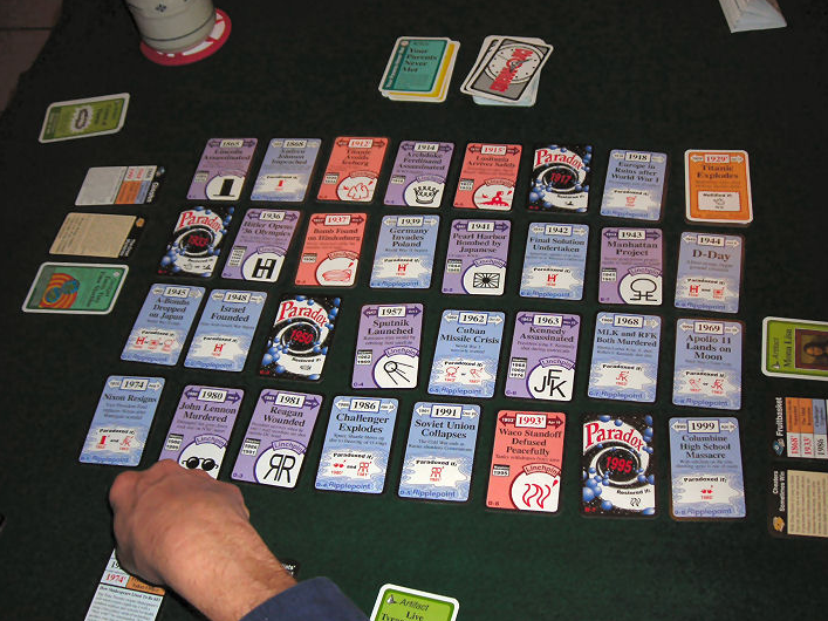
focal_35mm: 43
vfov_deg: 33.6
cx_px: 457
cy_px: 302
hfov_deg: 43.8
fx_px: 1028
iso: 50
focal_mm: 6.3
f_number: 3.2
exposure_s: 1/60.1
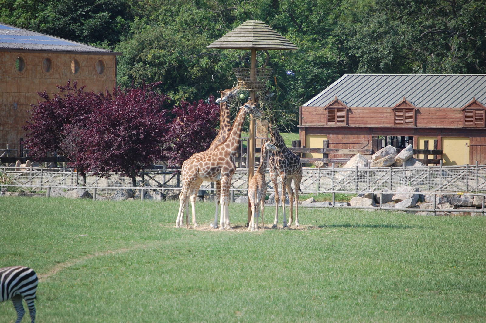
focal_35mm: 300
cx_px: 243
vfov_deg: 4.6
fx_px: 4047
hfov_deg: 6.9
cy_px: 162
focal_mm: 200
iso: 400
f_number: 5.6
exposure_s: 1/800
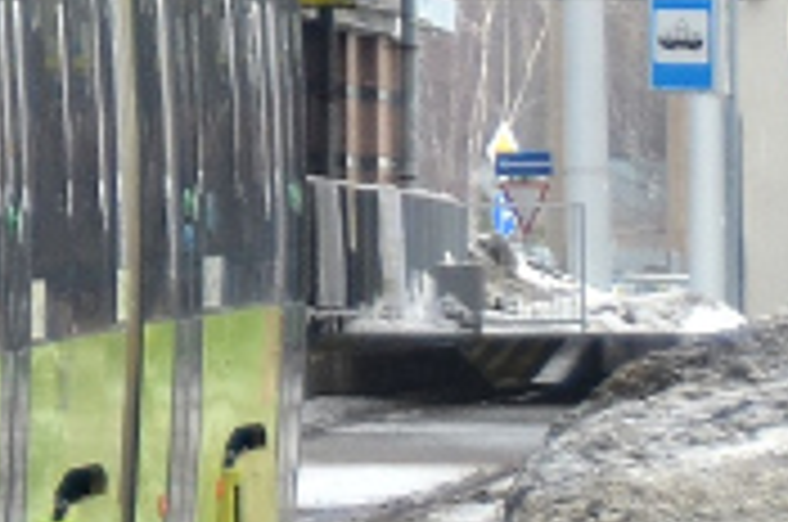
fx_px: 21936
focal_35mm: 1004
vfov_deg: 1.4
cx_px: -1342
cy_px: -772
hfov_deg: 2.0
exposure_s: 1/100
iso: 200
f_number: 5.6
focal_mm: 90
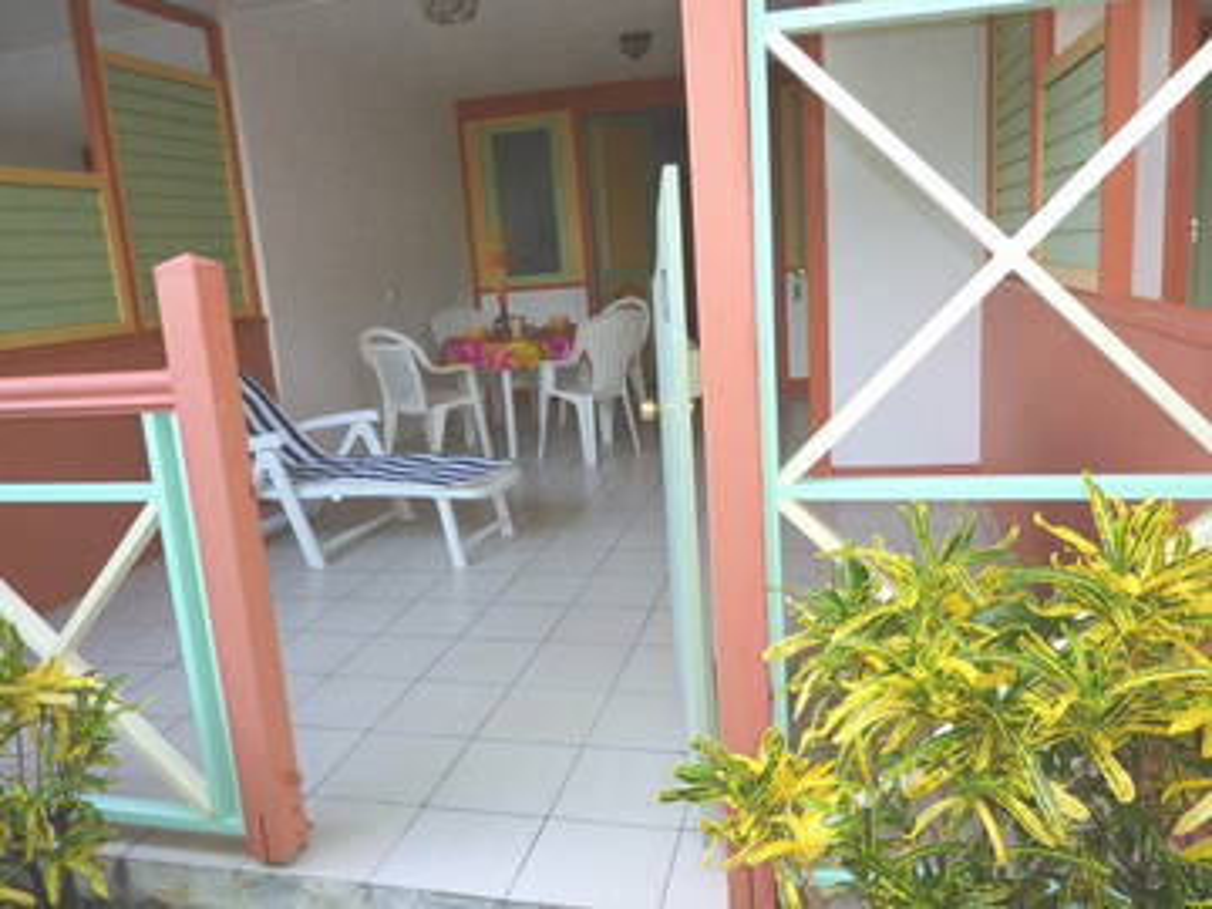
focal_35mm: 25
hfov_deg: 69.4
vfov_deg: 54.9
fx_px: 875
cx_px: 606
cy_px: 454
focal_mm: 4.1
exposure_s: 1/30
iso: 100
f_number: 3.3
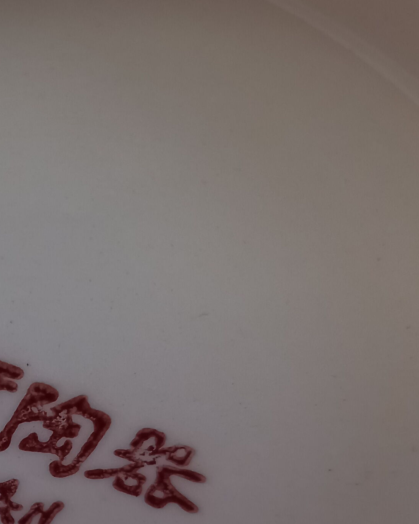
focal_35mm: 71
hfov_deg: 20.4
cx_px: -55
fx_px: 1101
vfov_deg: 26.2
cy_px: 434
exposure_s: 1/25
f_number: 2
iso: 200
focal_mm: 4.6
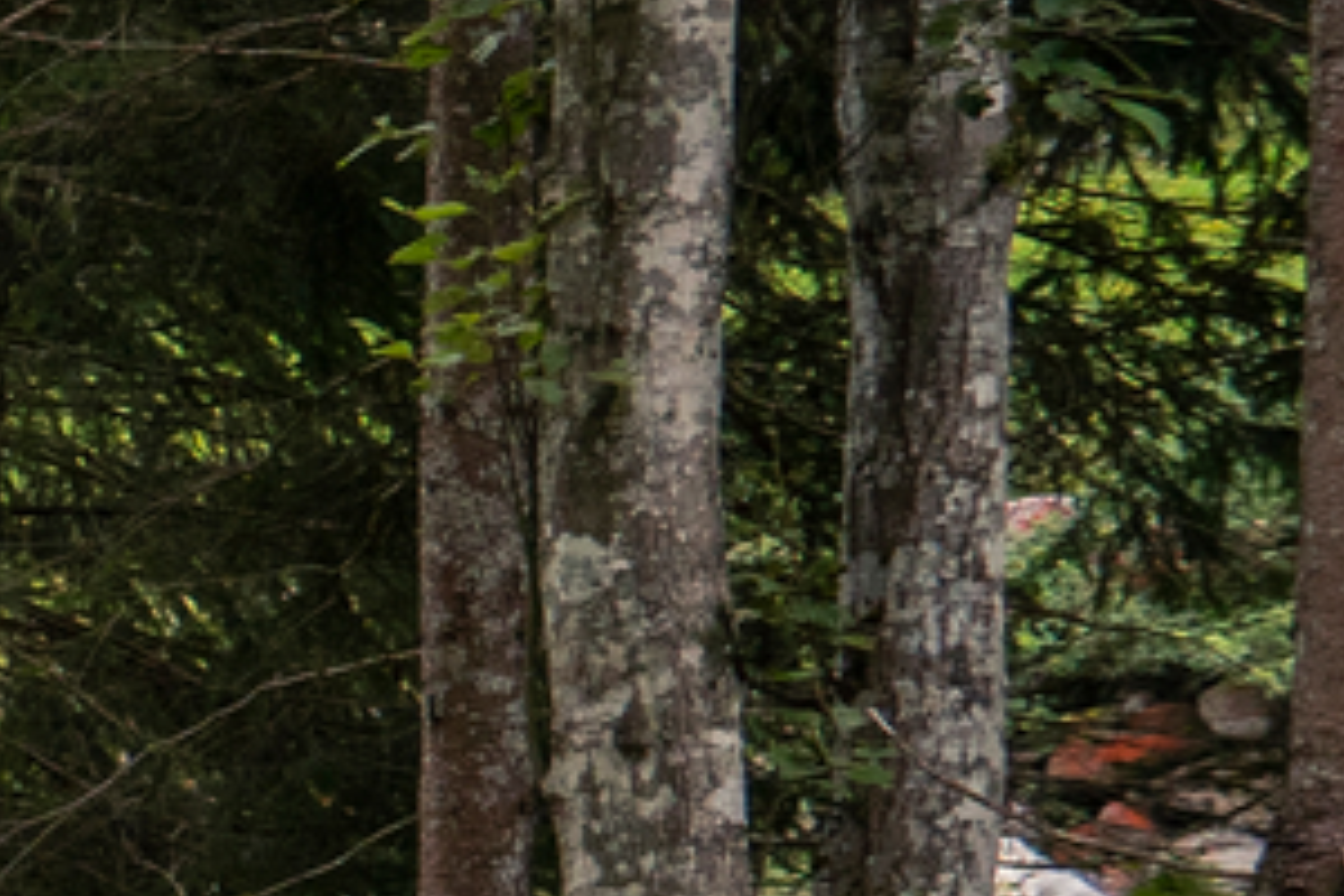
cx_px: -2495
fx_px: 5973
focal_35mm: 160
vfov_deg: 8.5
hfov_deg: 10.1
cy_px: 903
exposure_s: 1/1000
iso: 400
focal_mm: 24
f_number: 4
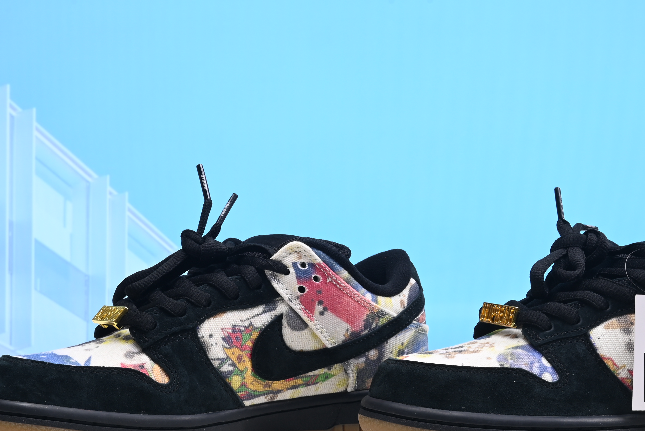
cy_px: 191
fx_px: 1326
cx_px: 345
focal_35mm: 74
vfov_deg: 18.4
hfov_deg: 27.3
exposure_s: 1/2
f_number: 16
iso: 100
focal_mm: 39
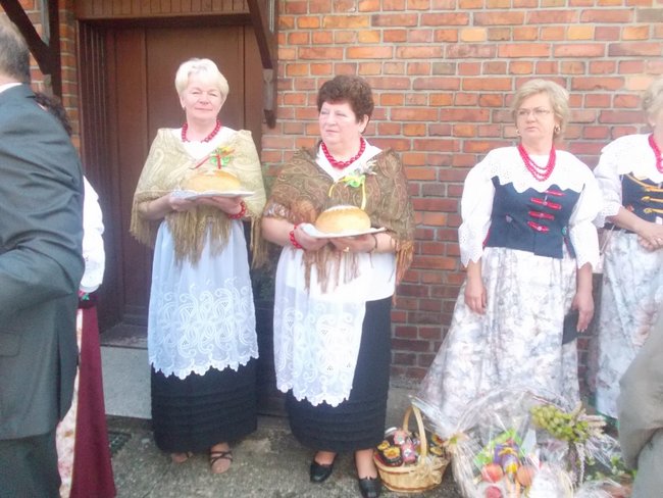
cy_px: 249
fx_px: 536
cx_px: 332
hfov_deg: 63.4
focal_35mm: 28
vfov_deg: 49.8
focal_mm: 4
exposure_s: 1/250
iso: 320
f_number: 2.7
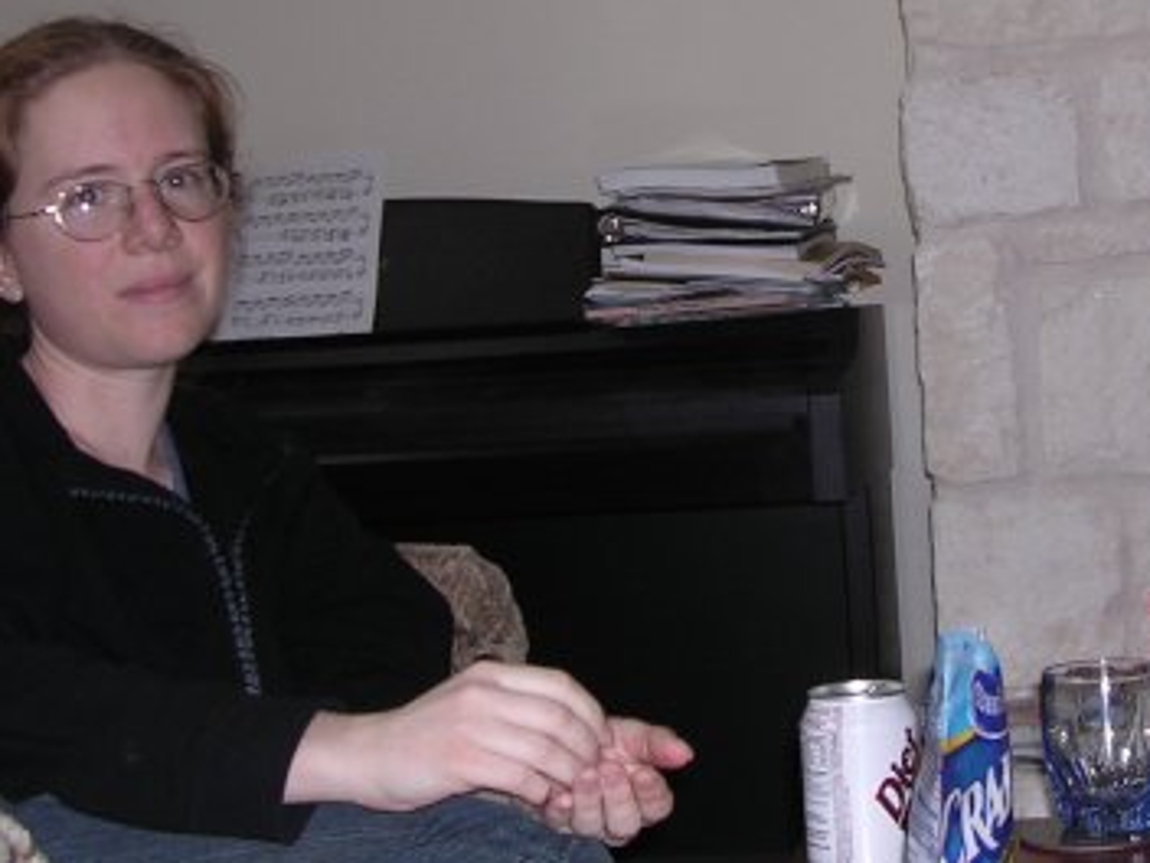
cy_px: 203
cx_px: 885
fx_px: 2292
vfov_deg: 21.1
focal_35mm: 69
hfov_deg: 27.7
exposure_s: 1/60.1
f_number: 2.8
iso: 100
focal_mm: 5.8
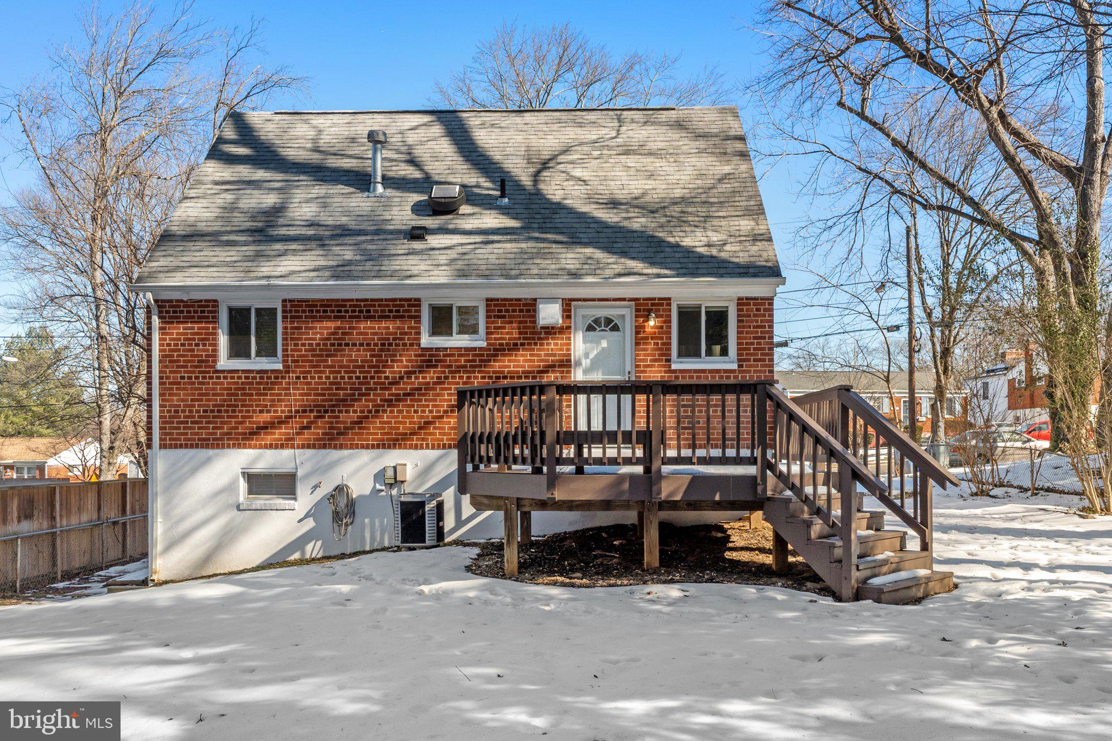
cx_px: 556
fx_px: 927
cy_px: 370
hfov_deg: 61.9
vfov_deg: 43.6
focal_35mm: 30
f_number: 9
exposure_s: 1/125
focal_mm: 20
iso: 100
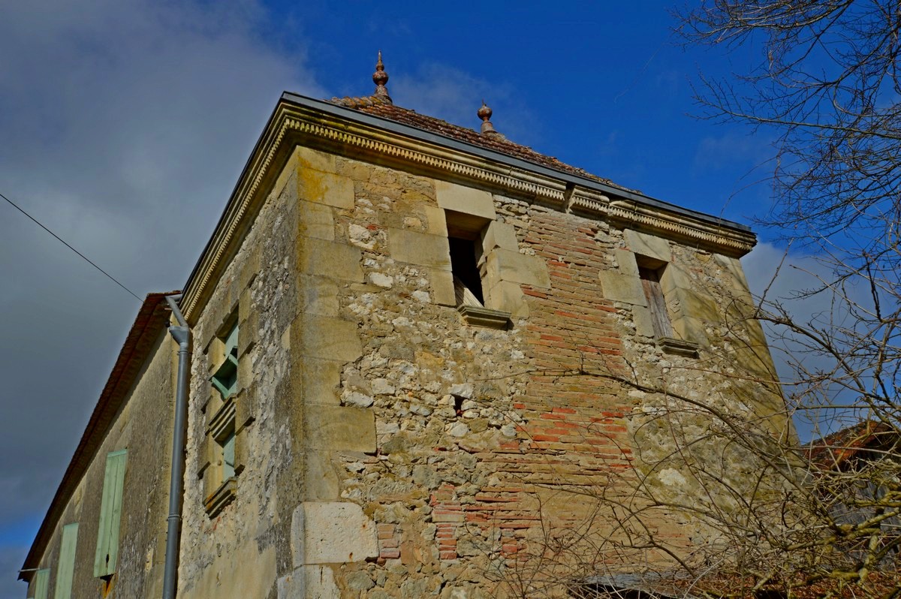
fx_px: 750
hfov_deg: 62.0
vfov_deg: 43.5
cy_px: 300
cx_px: 450
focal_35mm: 30
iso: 100
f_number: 10
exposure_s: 1/400
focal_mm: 20
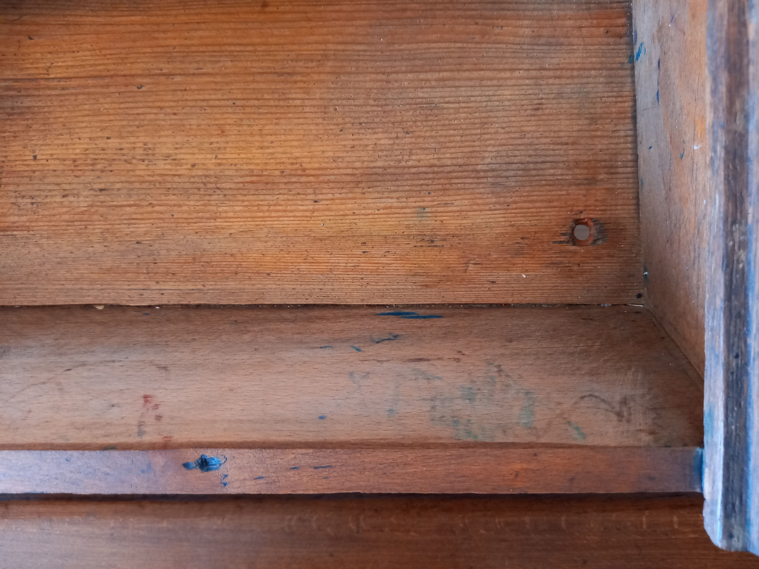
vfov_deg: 54.9
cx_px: 380
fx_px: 548
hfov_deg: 69.4
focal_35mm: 25
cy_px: 284
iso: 320
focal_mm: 4.6
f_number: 2
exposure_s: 1/25
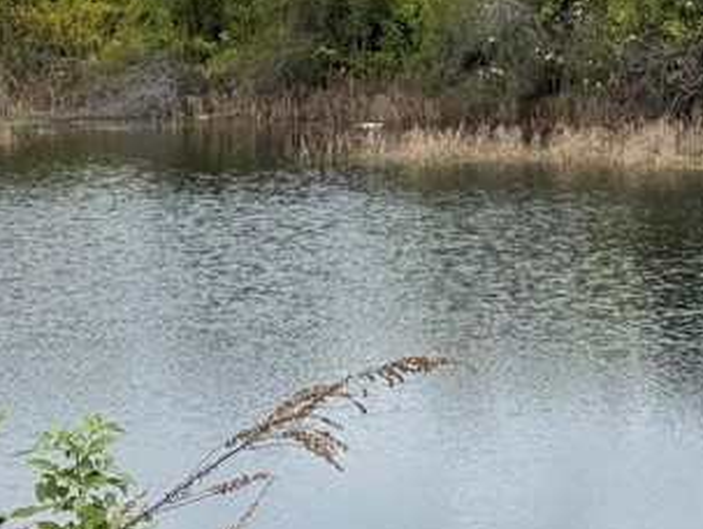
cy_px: -200
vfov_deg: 9.0
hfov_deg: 12.1
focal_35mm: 162
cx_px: 645
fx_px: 3294
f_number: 1.78
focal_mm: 6.76
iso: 64
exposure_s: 1/2959
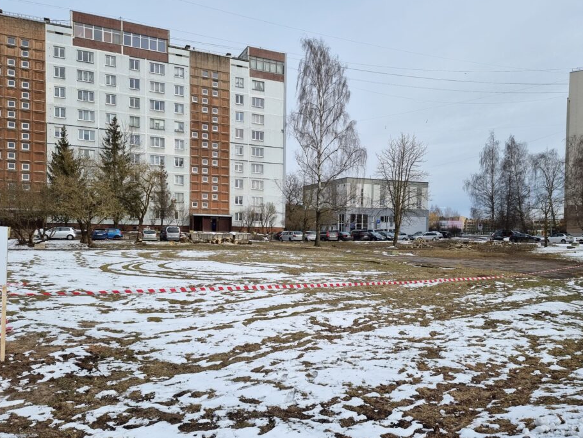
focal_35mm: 27
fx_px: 455
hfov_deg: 65.3
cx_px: 300
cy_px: 237
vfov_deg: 51.3
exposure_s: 1/718
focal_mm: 6.7
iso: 50
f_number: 1.8
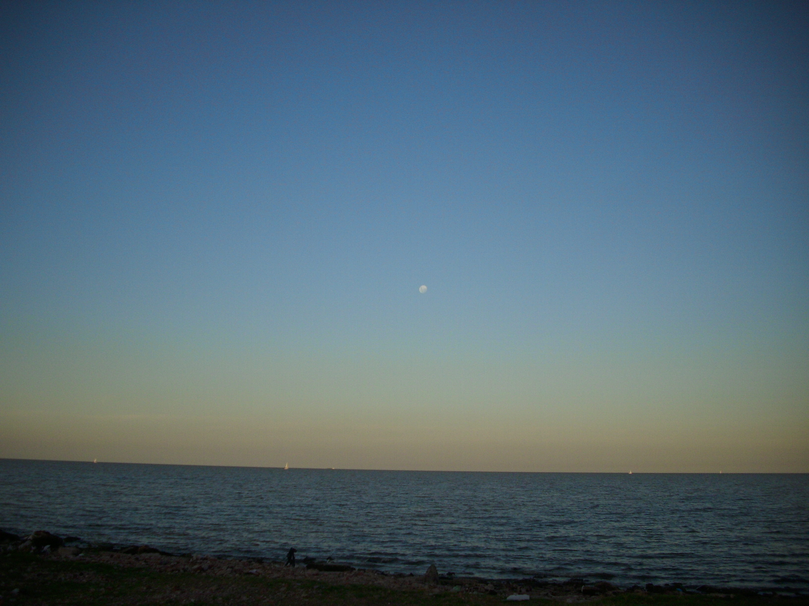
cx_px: 404
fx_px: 724
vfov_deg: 45.4
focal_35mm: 31
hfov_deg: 58.4
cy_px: 303
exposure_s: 1/296
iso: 50
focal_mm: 6.2
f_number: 5.6
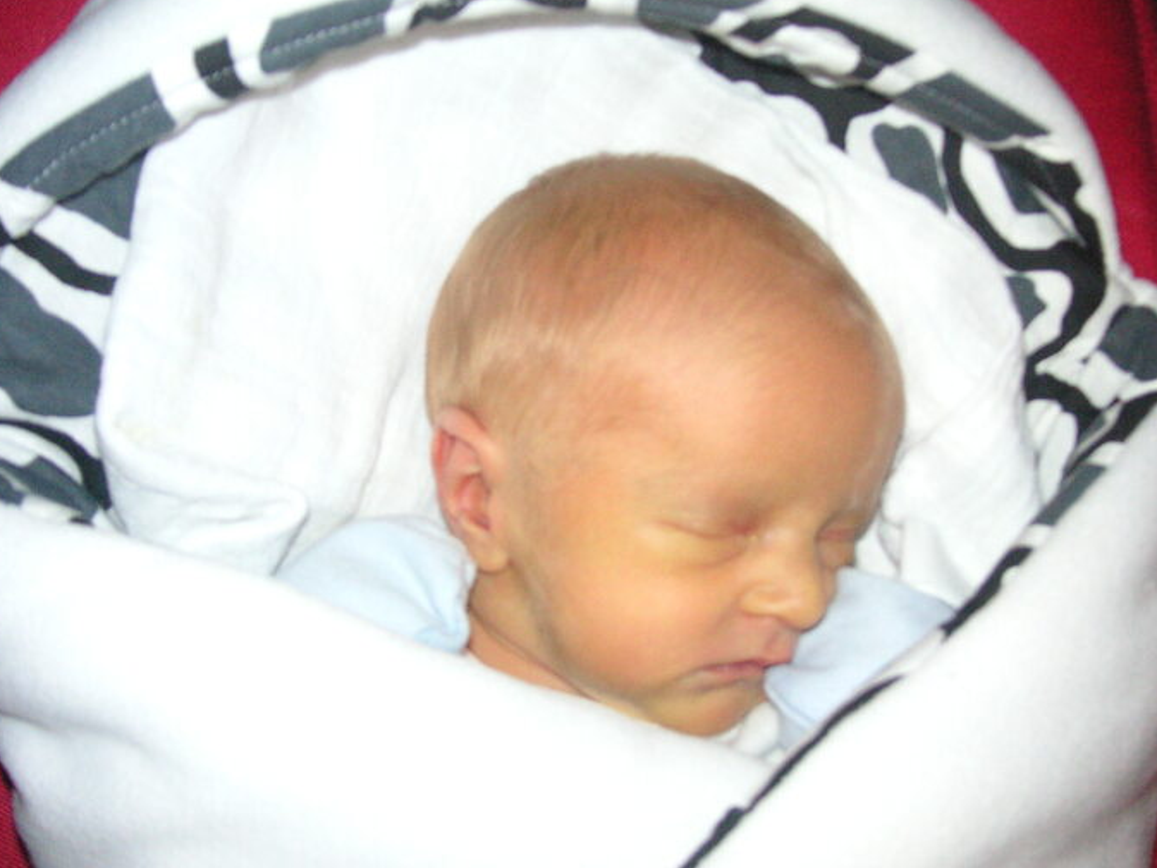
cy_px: 421
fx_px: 1471
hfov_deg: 42.9
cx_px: 579
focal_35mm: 44
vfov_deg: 32.9
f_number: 2.8
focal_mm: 6.1
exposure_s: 1/45
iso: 160
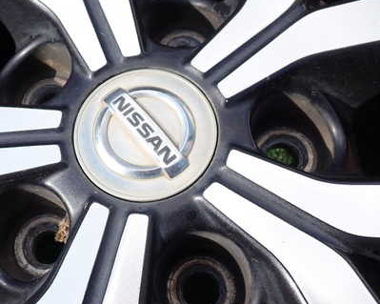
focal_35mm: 44
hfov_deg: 41.6
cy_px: 157
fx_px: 495
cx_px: 133
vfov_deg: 34.1
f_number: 3.2
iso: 100
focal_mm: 5.4
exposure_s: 1/800
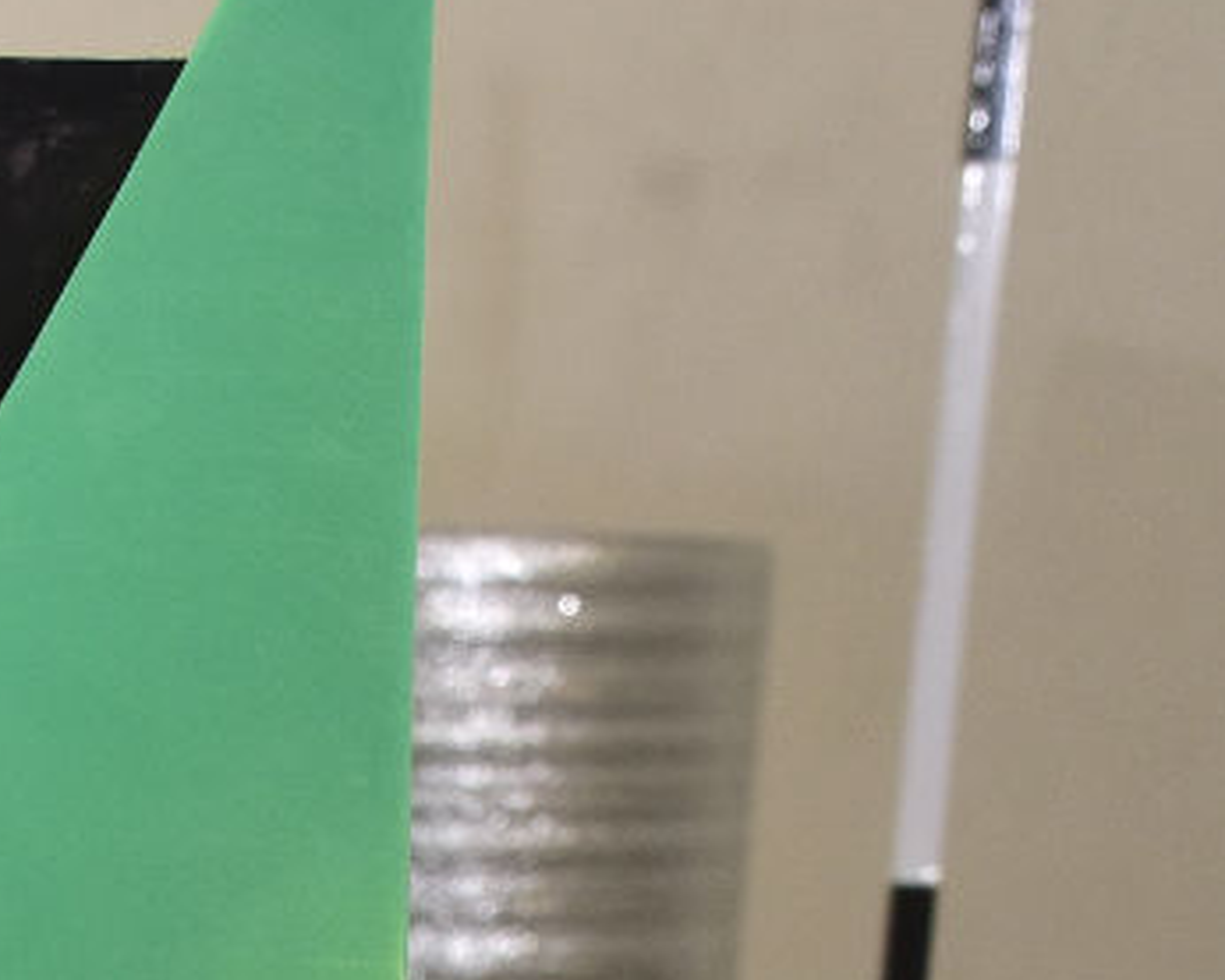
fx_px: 8667
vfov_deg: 6.0
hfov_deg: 7.8
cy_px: 2993
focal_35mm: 239
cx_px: -970
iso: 400
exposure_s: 1/80
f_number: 8
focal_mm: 40
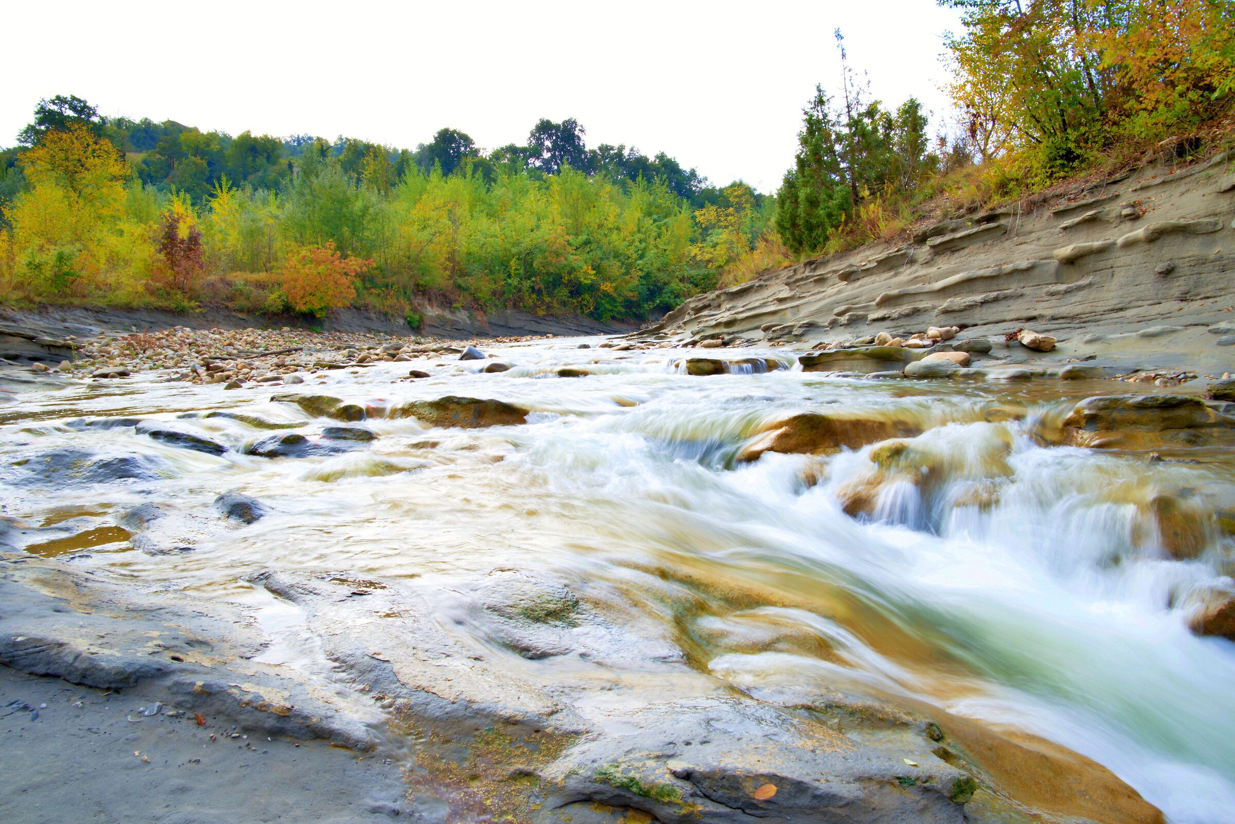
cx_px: 618
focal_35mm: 24
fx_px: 823
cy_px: 412
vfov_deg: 53.2
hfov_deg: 73.7
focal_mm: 24
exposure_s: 1/8
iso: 100
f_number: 22
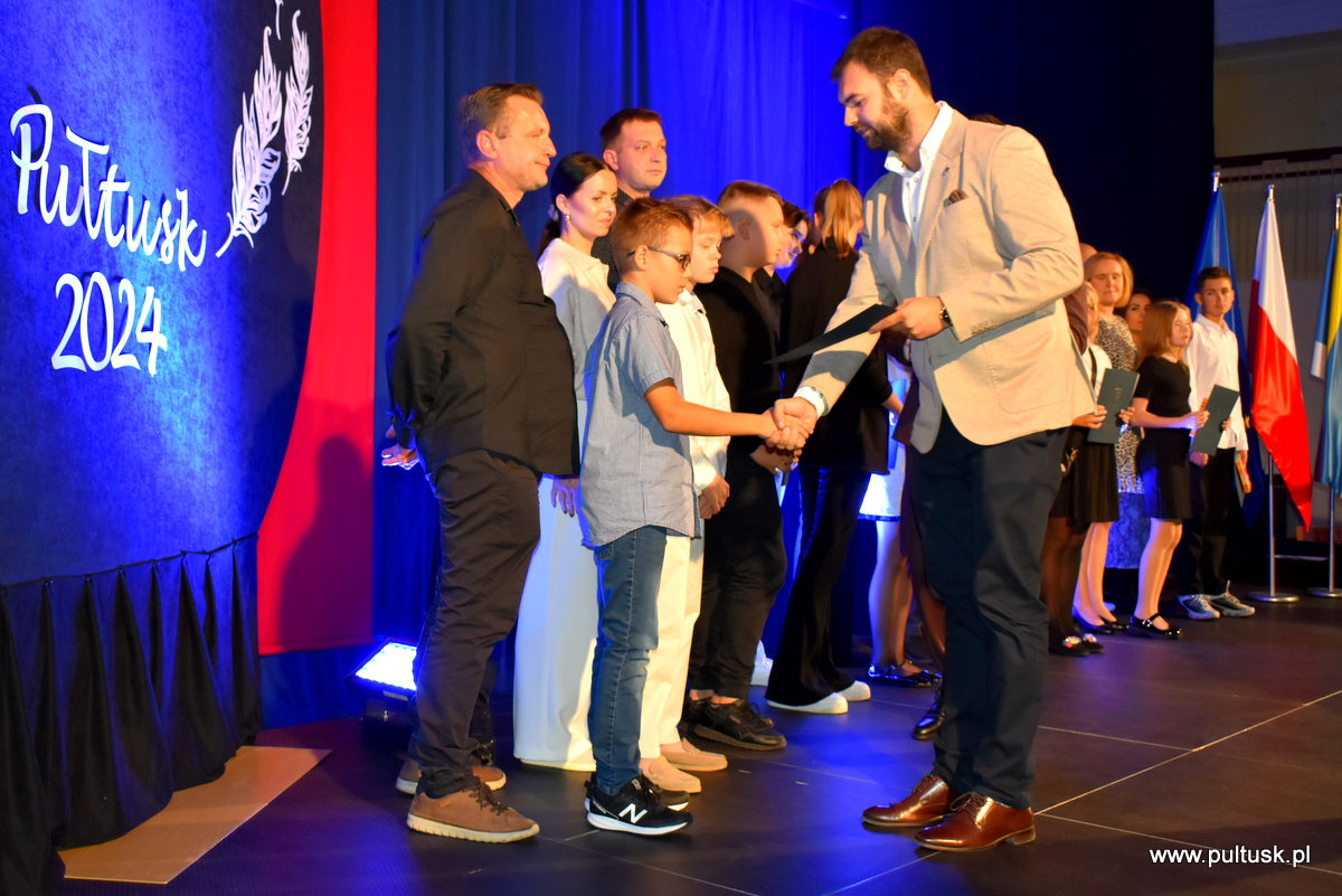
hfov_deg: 53.1
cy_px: 448
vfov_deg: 36.9
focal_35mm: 36
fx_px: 1342
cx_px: 671
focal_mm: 24
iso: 800
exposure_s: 1/80
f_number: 4.5
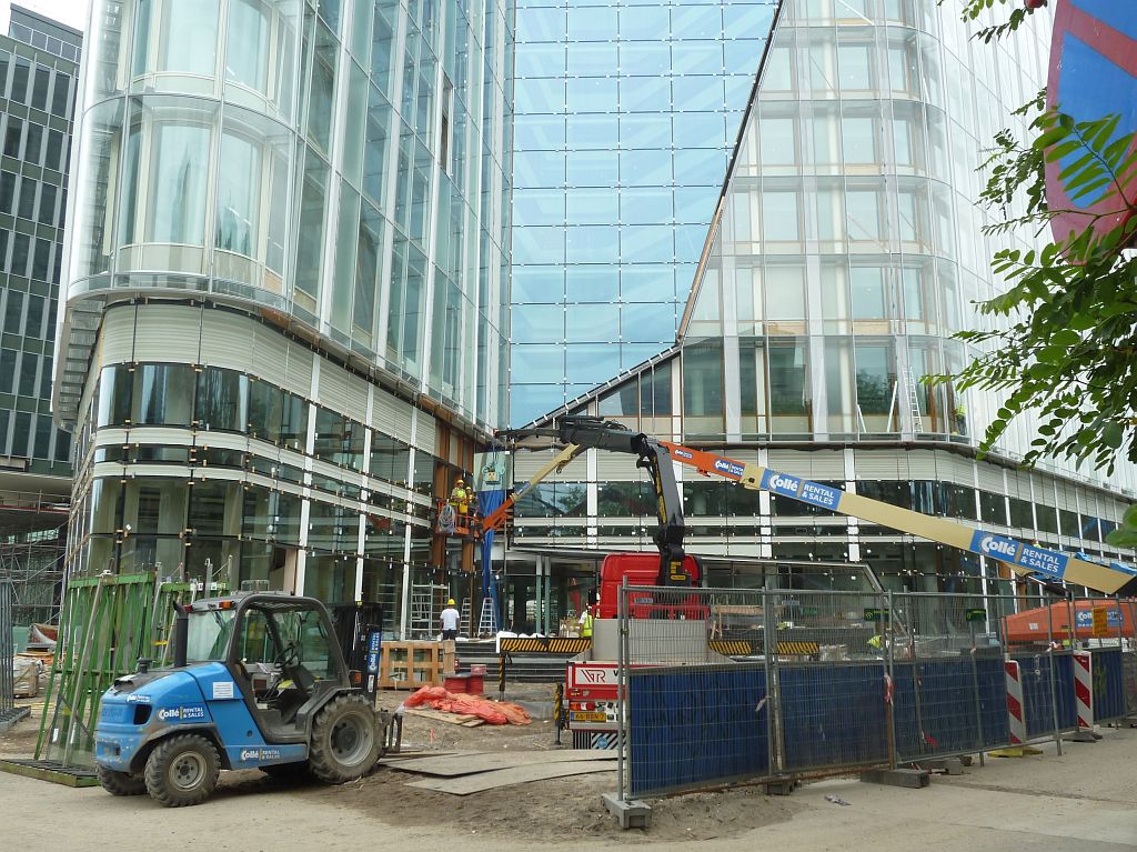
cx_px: 568
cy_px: 426
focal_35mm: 30
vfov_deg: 46.8
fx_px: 985
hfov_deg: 60.0
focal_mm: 5
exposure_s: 1/160
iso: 80
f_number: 4
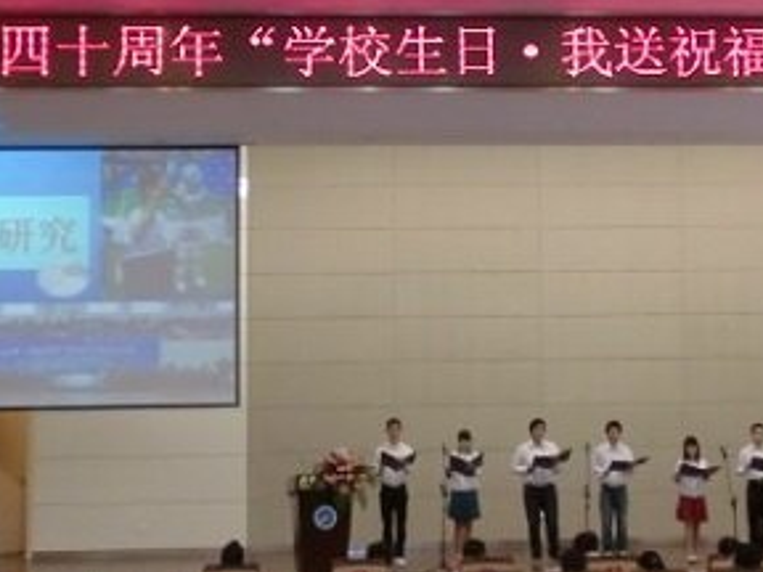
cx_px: 495
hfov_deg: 26.6
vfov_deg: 20.1
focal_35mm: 73
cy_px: 233
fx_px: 1609
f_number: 3.1
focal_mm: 6.3
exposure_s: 1/60
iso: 400
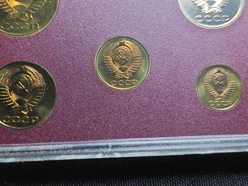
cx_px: 96
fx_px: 466
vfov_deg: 22.6
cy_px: 76
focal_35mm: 65
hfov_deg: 29.7
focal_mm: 5.84
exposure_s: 1/52.1
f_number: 1.6
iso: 80
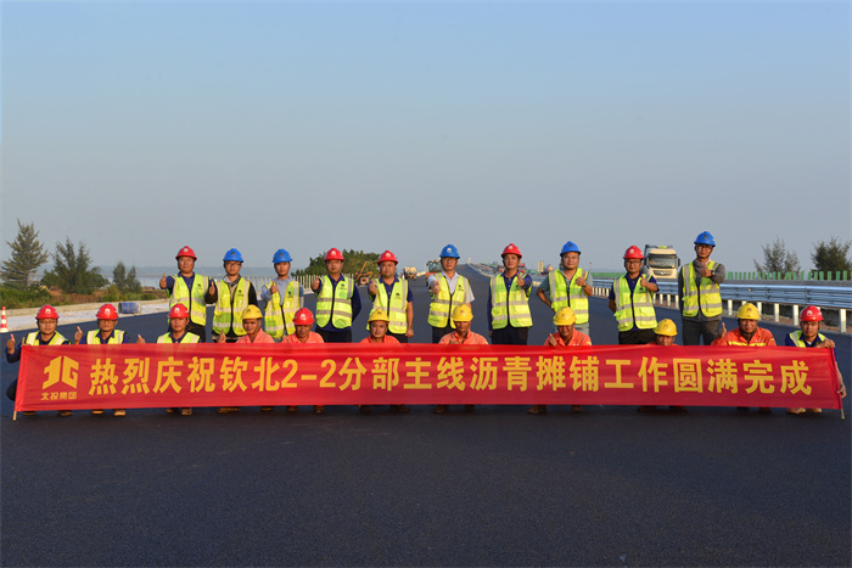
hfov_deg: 39.6
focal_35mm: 50
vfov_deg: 27.0
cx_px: 426
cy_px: 284
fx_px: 1184
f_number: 8
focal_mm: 50
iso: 100
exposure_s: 1/100
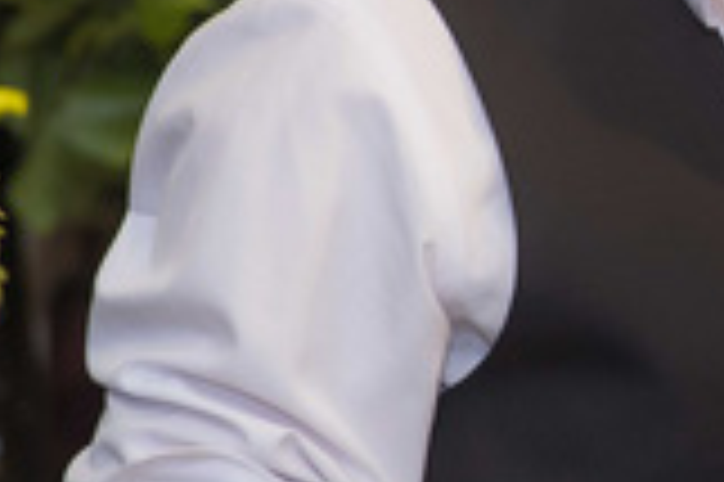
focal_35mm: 430
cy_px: -18
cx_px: 1295
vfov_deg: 3.2
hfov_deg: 4.7
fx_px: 8639
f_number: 3.2
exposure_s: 1/200
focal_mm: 105
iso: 640
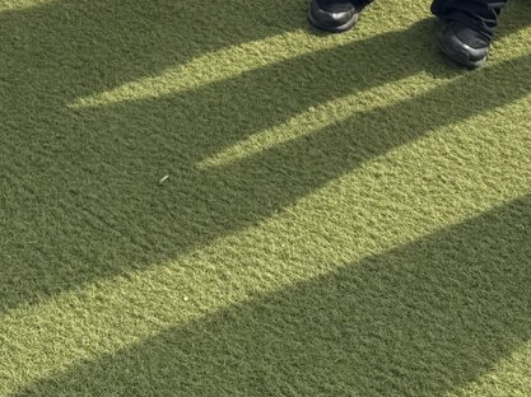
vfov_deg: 10.8
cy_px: -527
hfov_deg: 16.5
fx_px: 1809
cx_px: 50
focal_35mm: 118
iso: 80
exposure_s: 1/2415
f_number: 1.78
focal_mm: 6.76
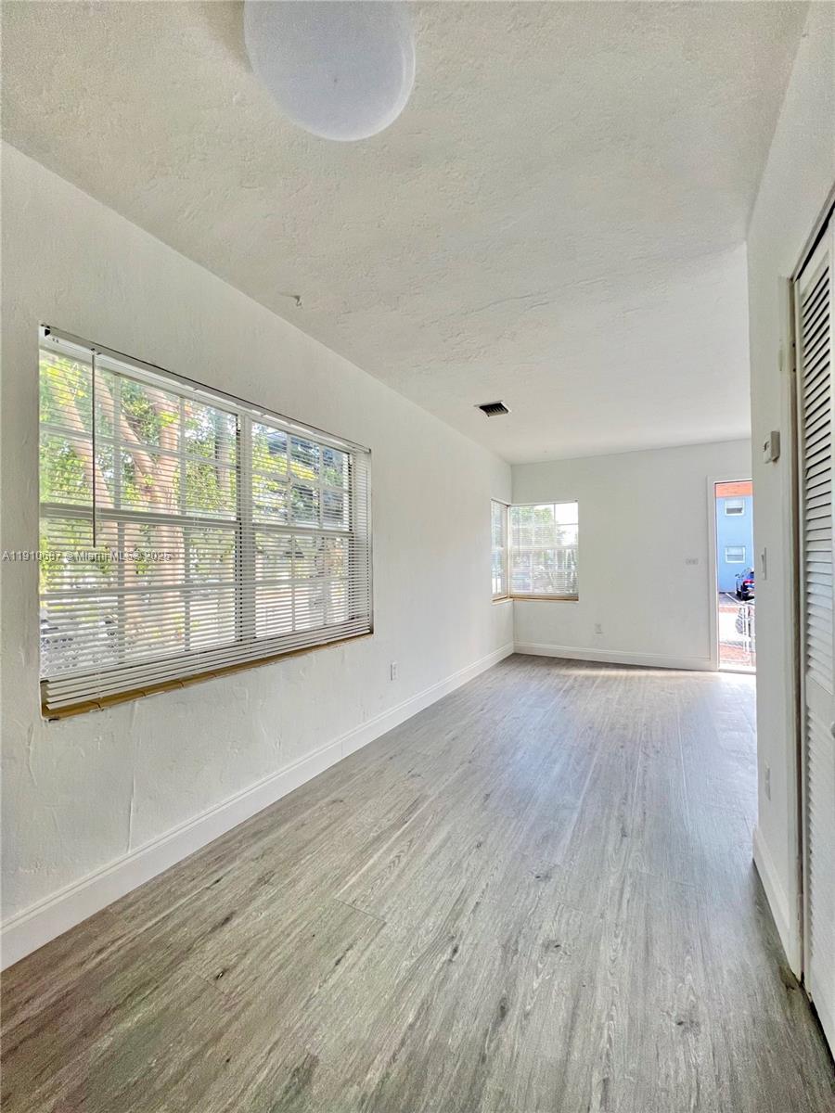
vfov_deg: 106.2
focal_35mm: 13
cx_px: 418
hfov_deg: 89.9
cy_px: 556
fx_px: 418
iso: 100
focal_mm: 1.57
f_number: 1.8
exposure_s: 1/120
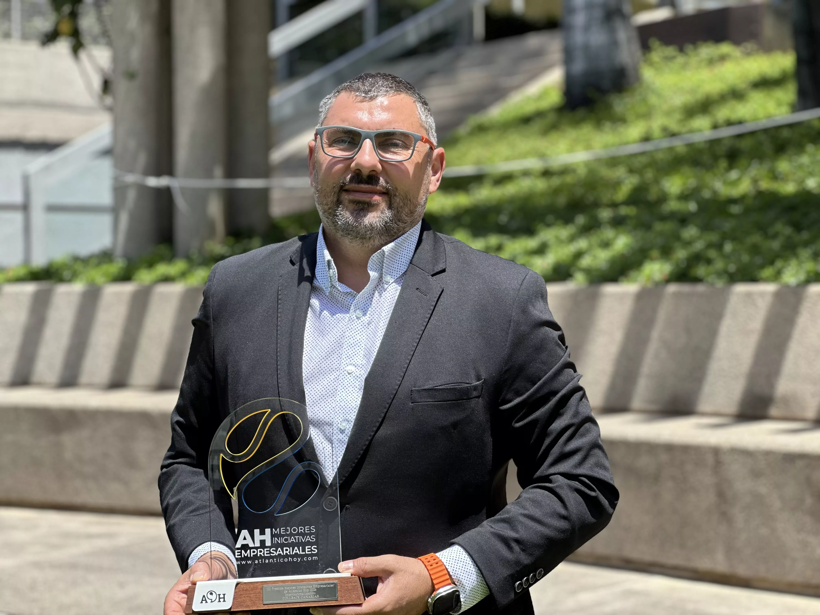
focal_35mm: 77
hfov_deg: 25.3
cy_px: 308
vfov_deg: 19.1
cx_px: 410
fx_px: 1824
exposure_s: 1/185
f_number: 2.8
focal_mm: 9
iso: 25
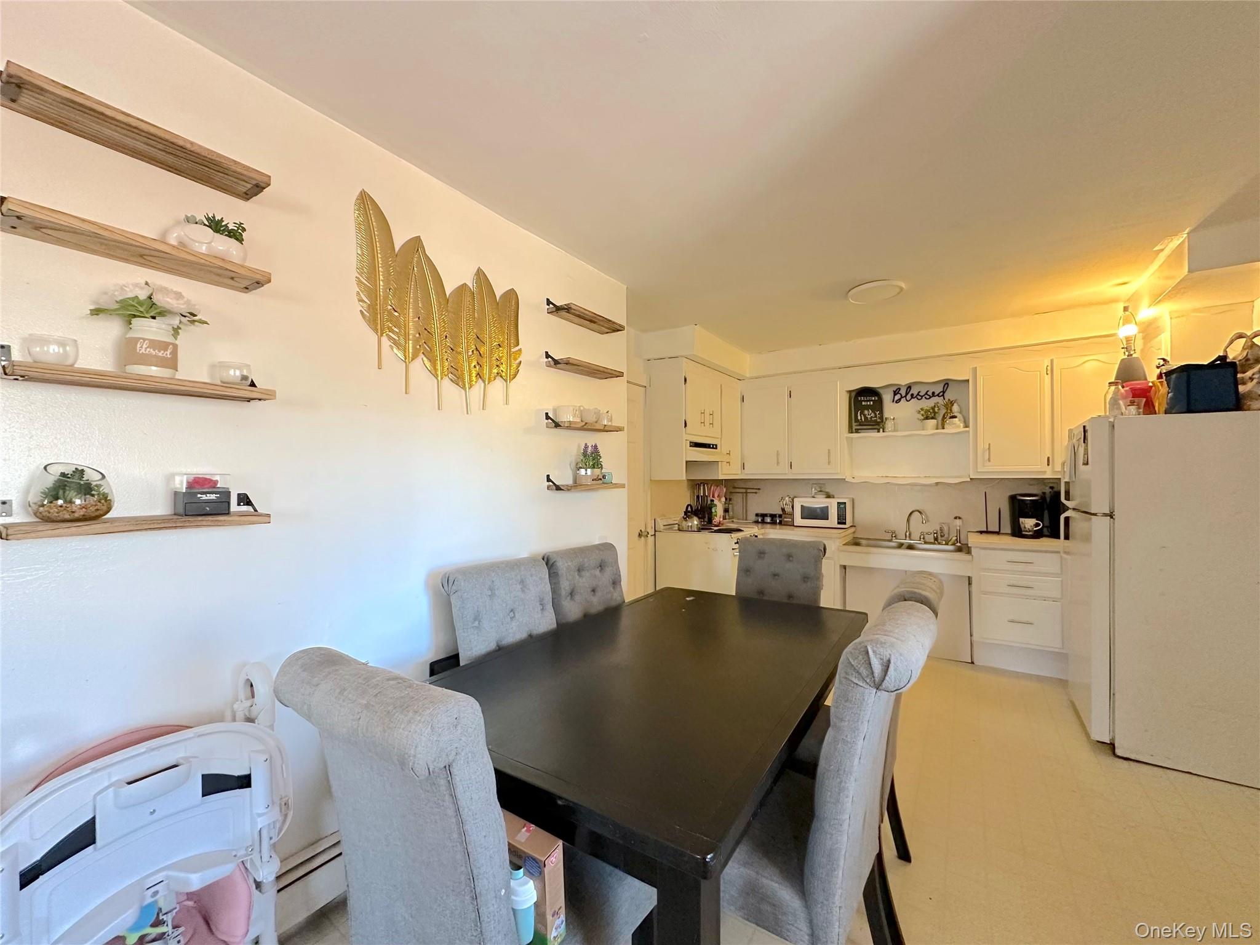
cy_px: 472
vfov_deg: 85.7
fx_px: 510
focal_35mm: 14
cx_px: 630
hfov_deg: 102.1
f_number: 2.2
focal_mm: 2.22
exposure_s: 1/82
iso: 320
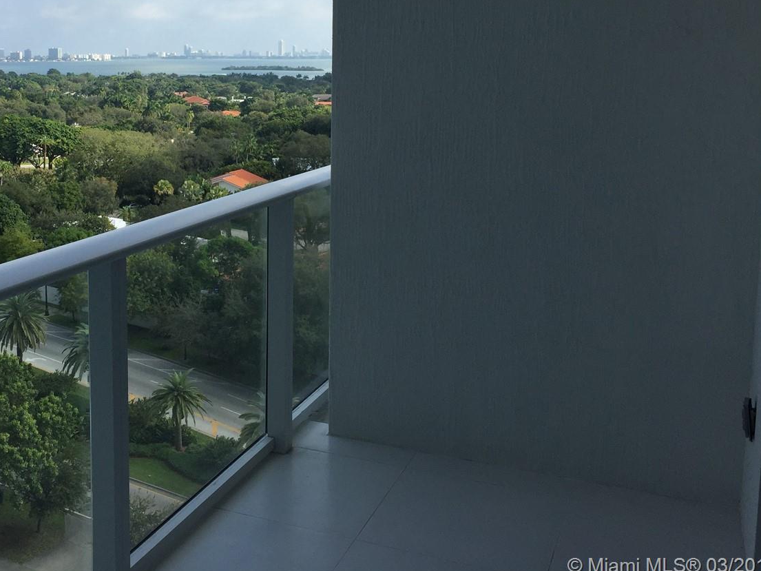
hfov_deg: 44.0
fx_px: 923
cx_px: 240
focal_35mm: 42
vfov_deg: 33.9
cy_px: 167
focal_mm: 4.15
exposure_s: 1/1647
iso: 32
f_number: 2.2
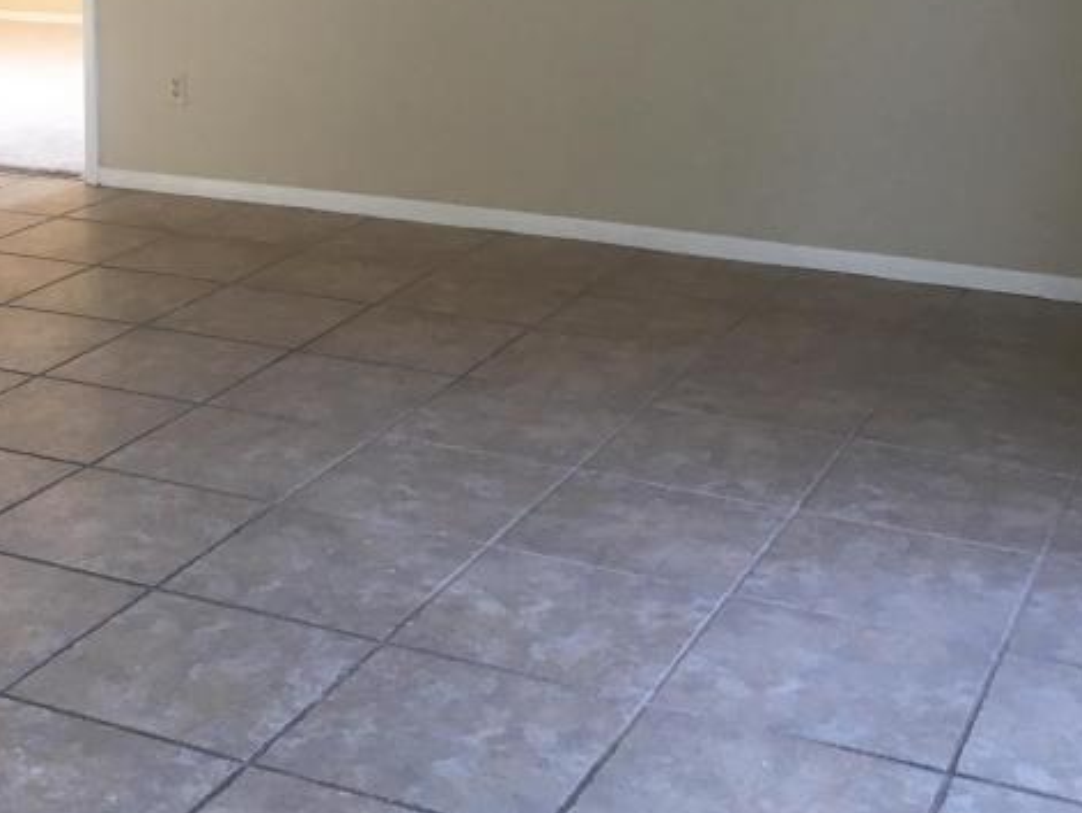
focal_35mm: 63
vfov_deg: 22.6
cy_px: 41
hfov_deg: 30.2
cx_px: 285
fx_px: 1971
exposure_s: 1/30
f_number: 2.2
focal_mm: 4.15
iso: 32
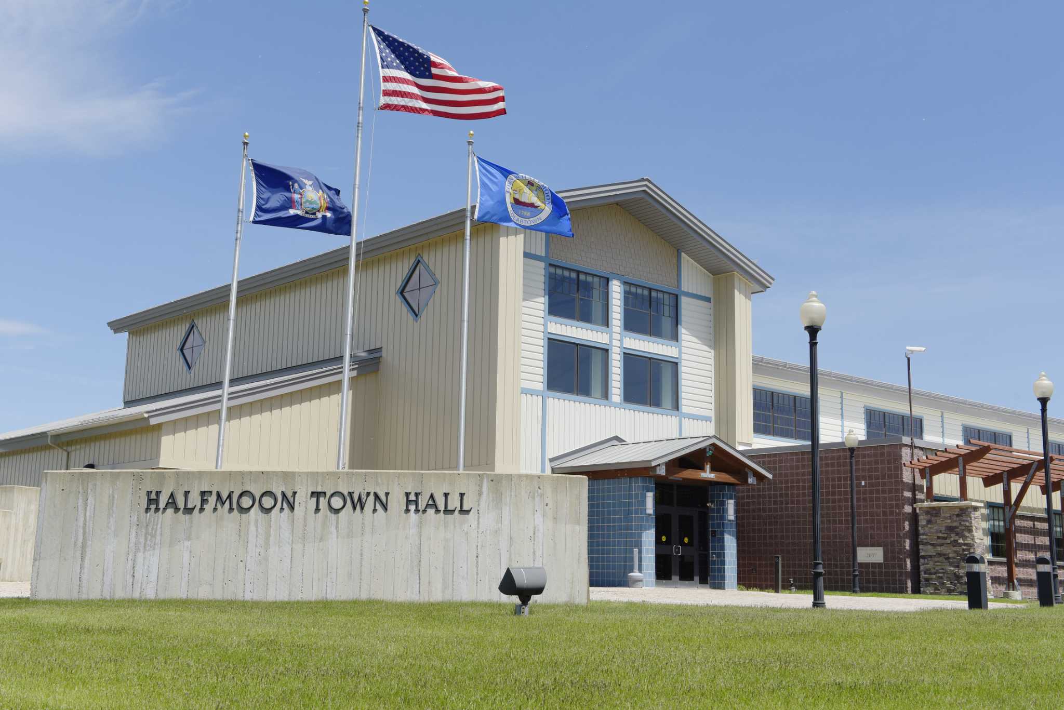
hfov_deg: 44.5
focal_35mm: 44
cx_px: 532
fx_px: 1301
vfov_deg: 30.5
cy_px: 355
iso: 200
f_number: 10
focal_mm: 44
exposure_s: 1/400
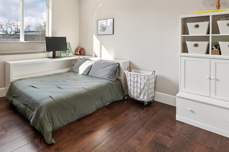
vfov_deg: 55.1
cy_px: 43
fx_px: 140
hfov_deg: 75.8
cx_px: 73
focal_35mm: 22
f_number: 8
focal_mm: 14
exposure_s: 1/80
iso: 200
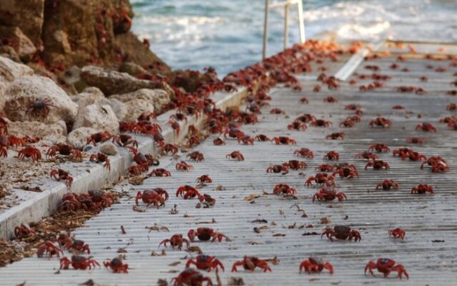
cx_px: 228
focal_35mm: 162
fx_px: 2011
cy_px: 146
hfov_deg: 13.0
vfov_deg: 8.1
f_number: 3.5
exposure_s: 1/200
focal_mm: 105
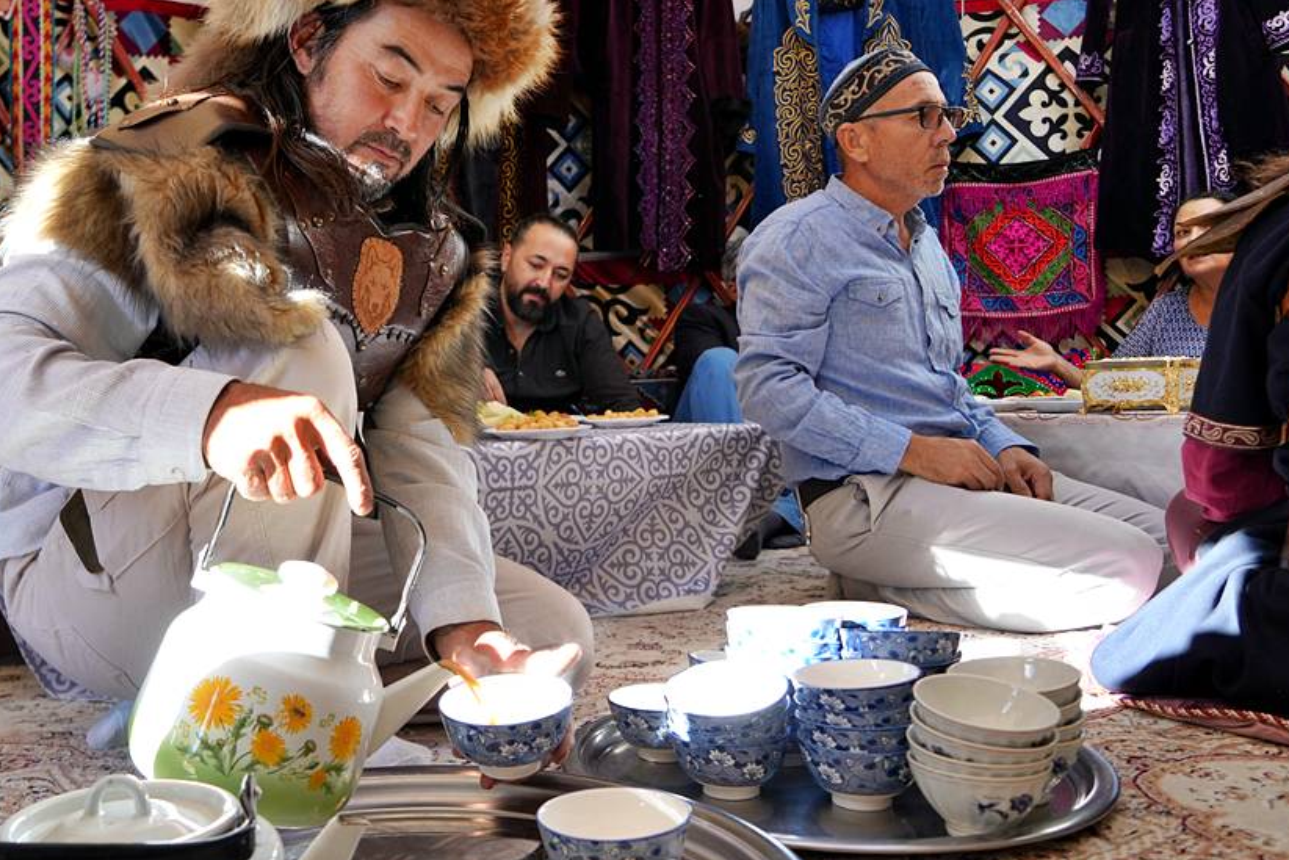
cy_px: 374
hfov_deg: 53.9
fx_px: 1253
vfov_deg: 37.8
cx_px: 498
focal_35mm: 35
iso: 250
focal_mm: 24
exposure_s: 1/160
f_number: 4
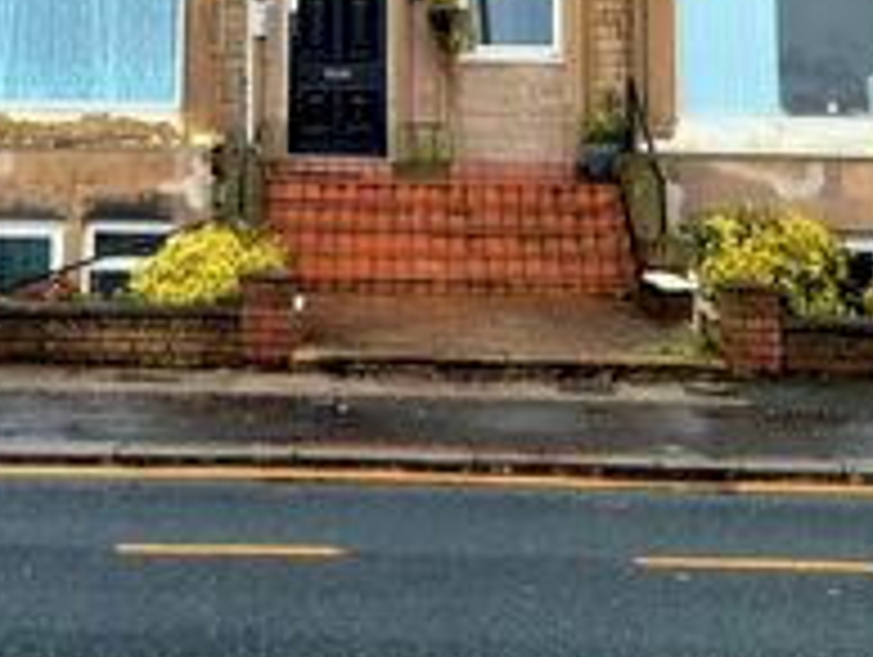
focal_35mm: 90
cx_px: 279
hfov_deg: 21.6
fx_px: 2273
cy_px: -326
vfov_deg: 15.2
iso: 20
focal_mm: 4.6
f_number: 2
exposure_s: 1/100
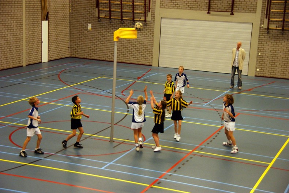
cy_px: 96
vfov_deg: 20.1
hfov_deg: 29.9
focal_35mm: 68
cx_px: 144
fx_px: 542
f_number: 4.5
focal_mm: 45
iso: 800
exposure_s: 1/100
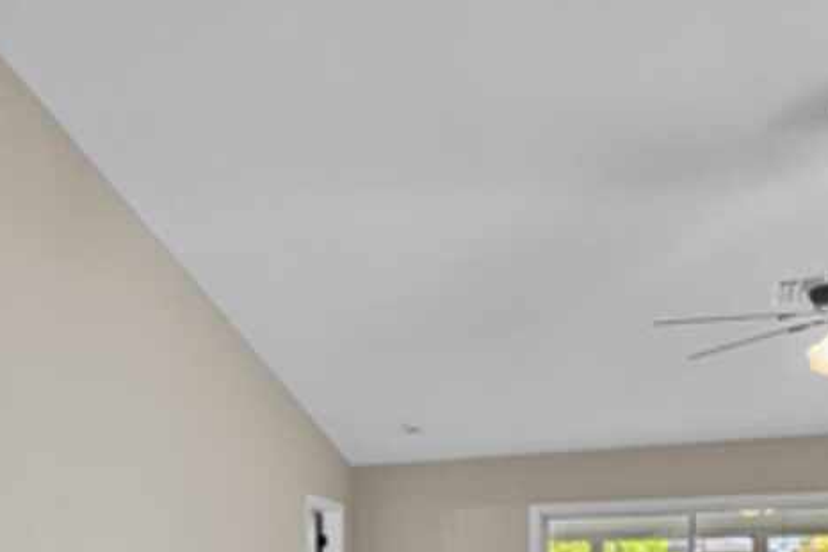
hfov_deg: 38.3
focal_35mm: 44
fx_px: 1012
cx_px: -45
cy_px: 627
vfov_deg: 27.5
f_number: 7.1
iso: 400
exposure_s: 1
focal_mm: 16
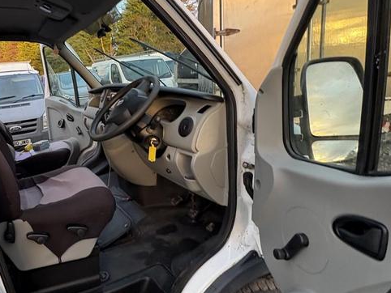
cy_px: 140
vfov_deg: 53.1
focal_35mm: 26
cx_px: 79
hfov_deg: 61.8
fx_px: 294
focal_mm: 2.22
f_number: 2.2
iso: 250
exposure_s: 1/87
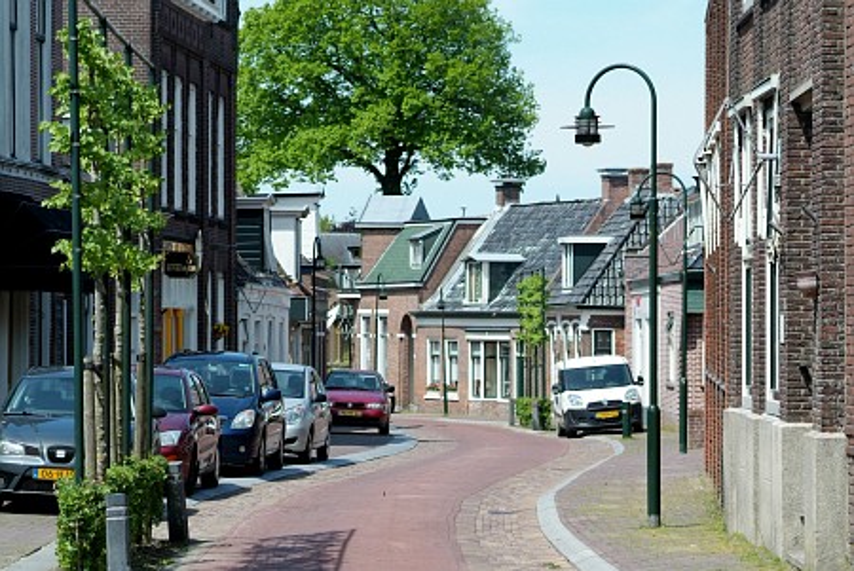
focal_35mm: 147
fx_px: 3490
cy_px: 286
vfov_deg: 9.4
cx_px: 427
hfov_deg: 13.9
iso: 400
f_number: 6.7
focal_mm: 98
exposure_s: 1/750
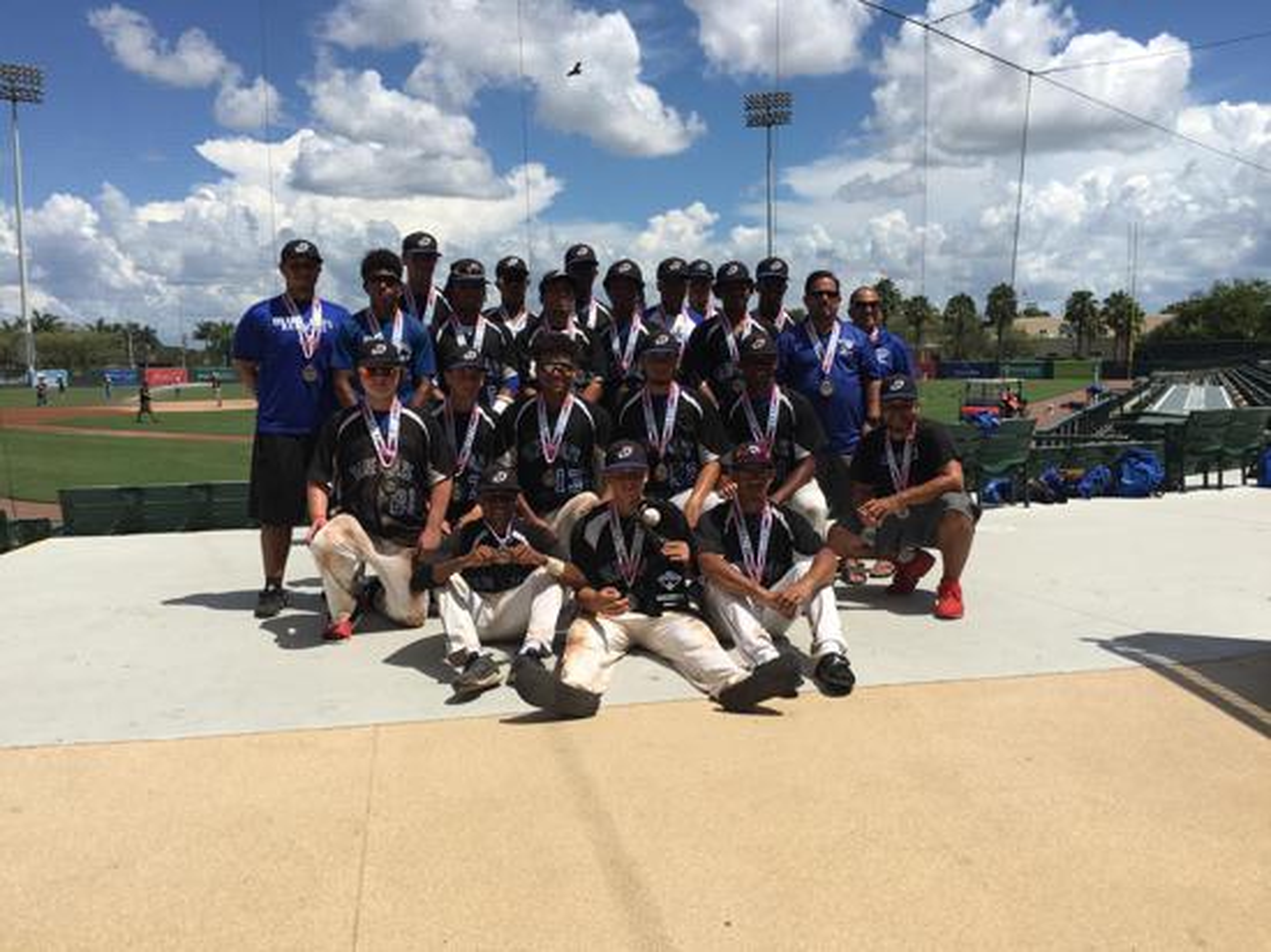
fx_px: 1064
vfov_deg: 48.2
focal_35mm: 29
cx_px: 636
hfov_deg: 61.7
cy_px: 476
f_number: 2.2
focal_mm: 4.15
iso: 25
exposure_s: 1/2481
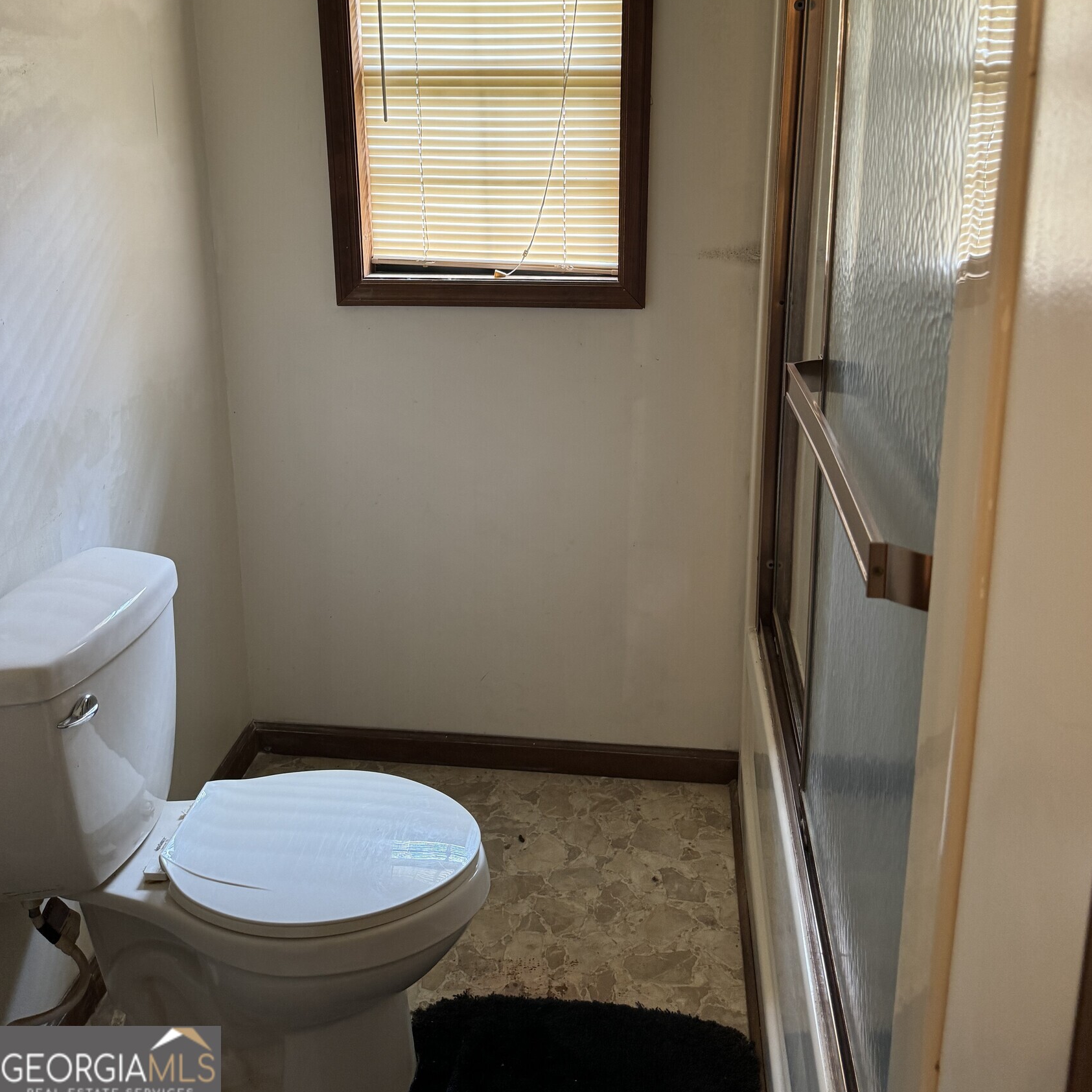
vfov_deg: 54.4
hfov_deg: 55.6
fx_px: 1035
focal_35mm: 29
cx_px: 557
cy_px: 354
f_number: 1.78
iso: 200
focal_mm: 6.86
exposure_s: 1/60
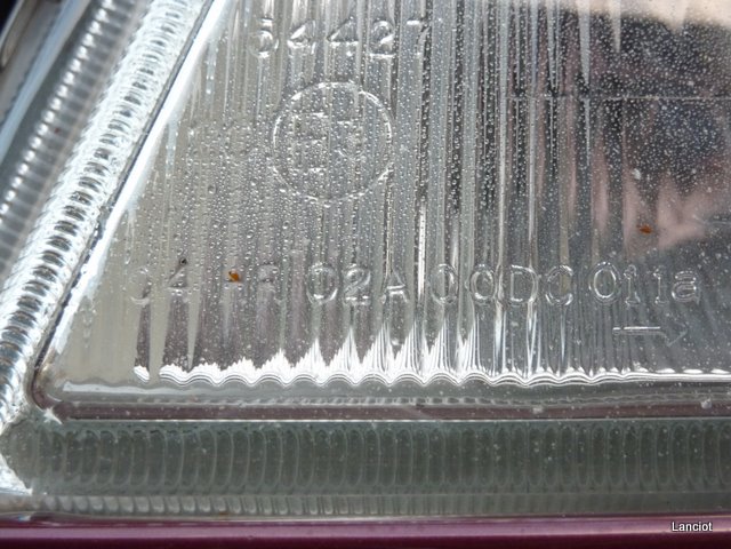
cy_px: 274
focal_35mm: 62
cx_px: 366
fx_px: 1309
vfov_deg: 23.7
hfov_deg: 31.2
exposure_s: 1/40
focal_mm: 8.5
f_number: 3.8
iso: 250
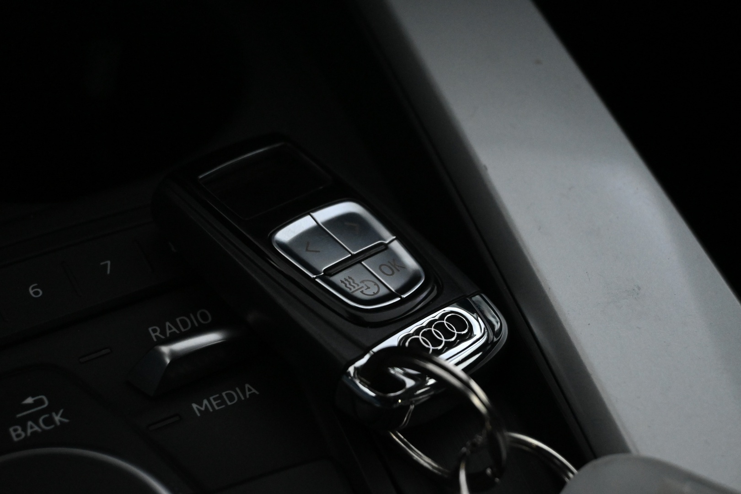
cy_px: 247
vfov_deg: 22.1
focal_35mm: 62
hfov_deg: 32.6
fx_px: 1266
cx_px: 370
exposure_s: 1/60
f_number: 5.6
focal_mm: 41
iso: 5000
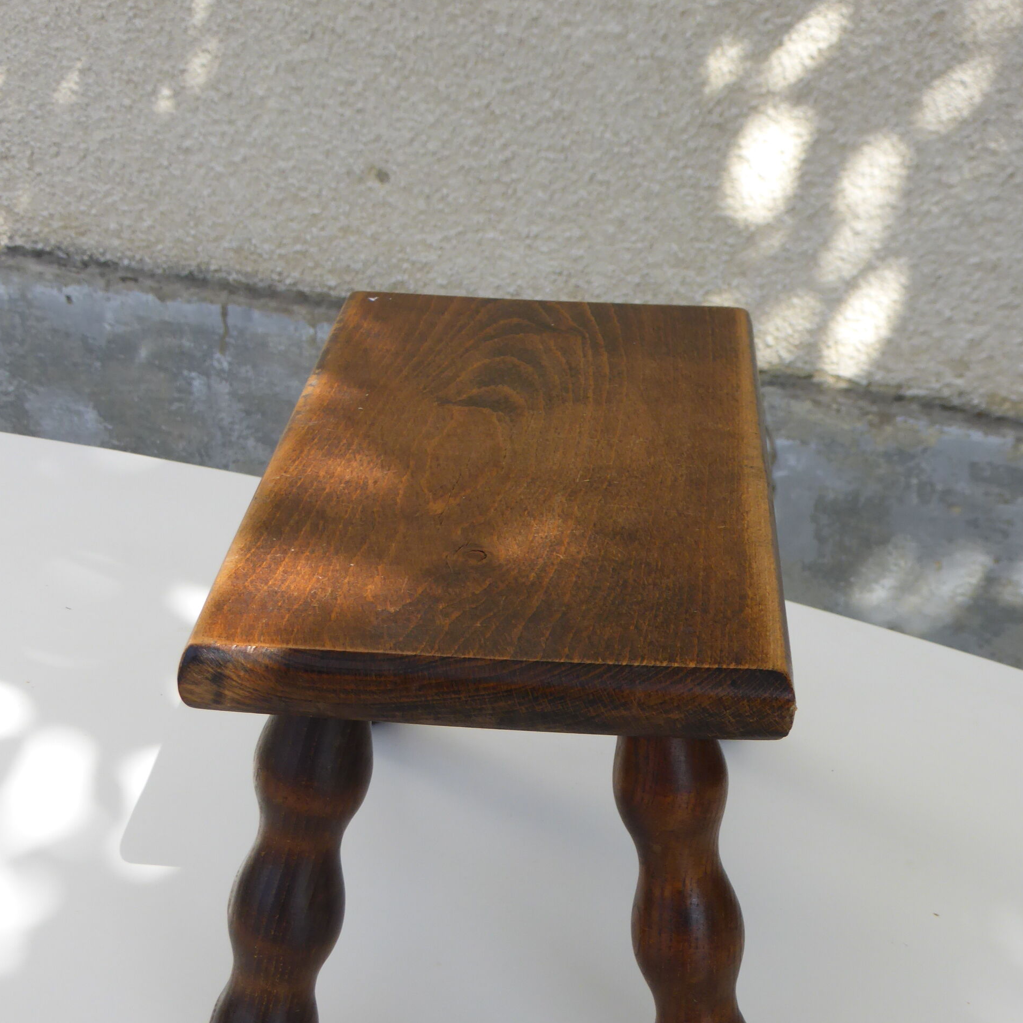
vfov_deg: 29.4
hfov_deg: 29.6
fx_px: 1939
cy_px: 662
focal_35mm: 58
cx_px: 510
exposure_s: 1/250
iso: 125
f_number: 4.2
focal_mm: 8.5
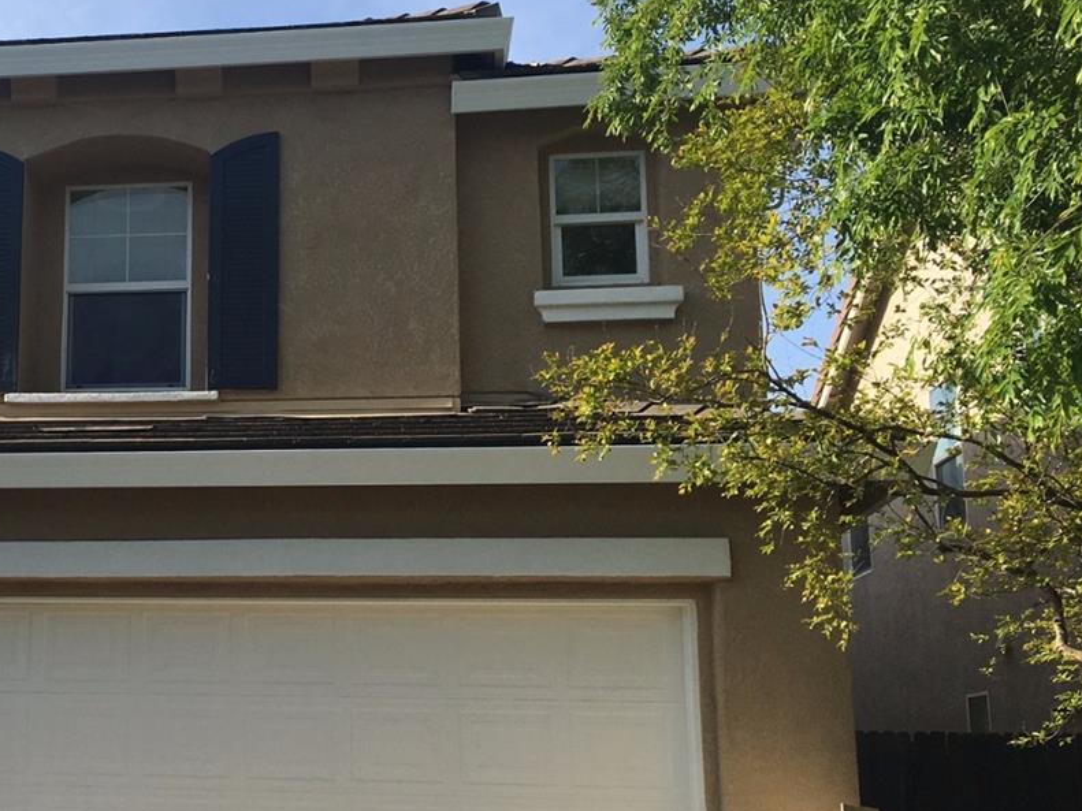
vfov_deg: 26.5
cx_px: 63
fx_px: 1719
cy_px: 470
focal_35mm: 55
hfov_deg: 32.8
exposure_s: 1/1221
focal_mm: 4.15
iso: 25
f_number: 2.2
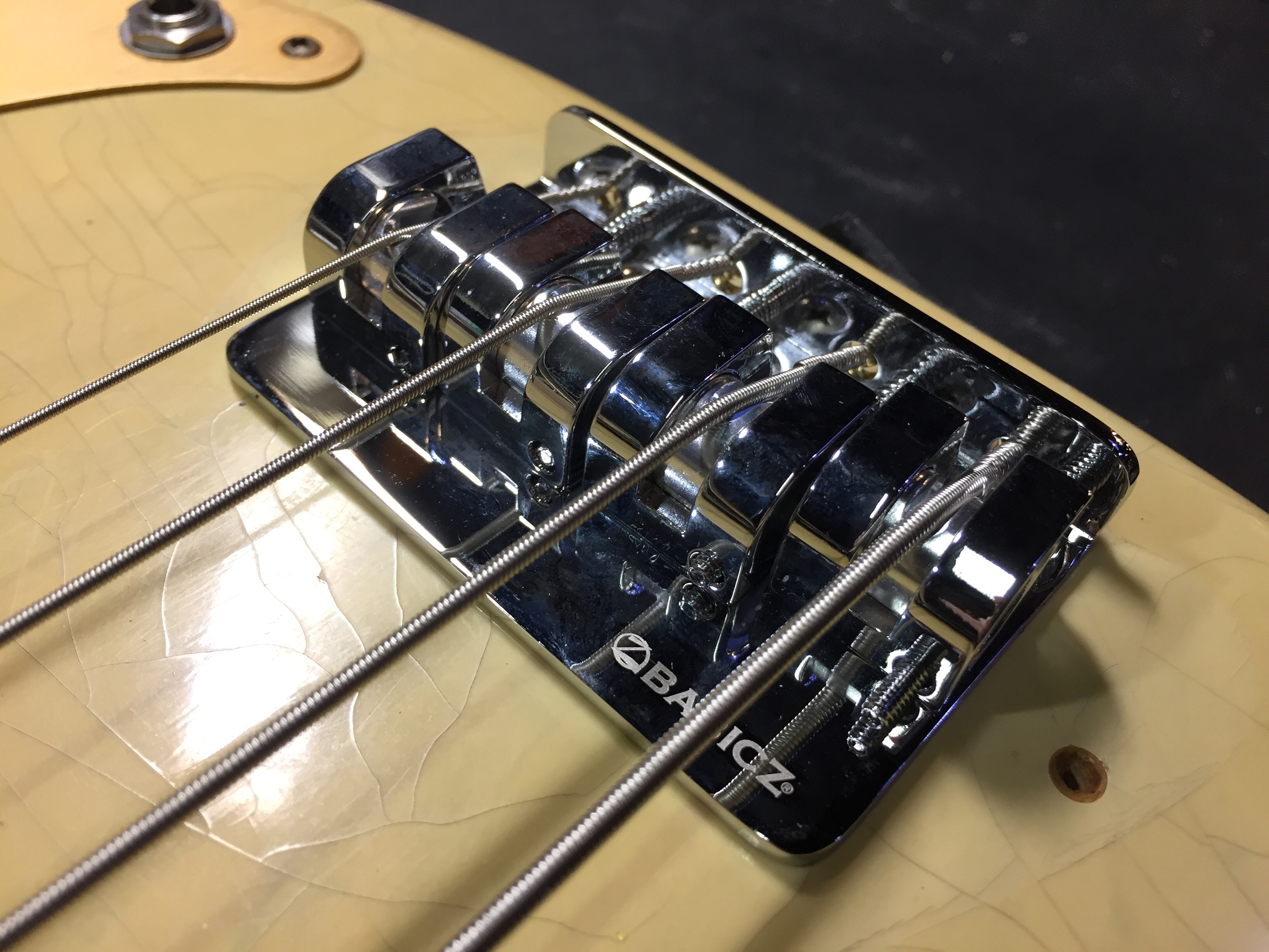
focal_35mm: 29
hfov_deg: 61.7
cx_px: 634
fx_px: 1063
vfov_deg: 48.2
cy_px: 476
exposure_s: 1/40
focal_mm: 4.15
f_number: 2.2
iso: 32
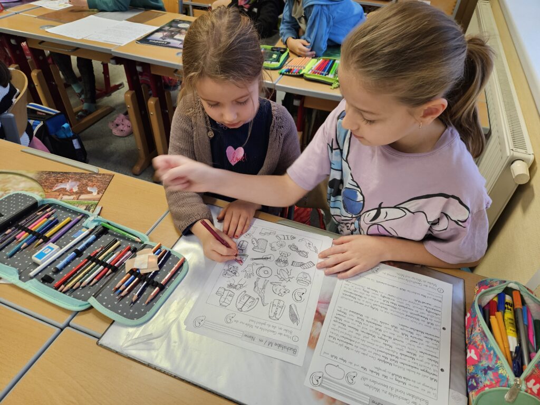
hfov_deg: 73.9
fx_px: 359
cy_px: 202
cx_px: 270
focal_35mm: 23
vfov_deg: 58.9
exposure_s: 1/100
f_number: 1.8
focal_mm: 5.4
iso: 400
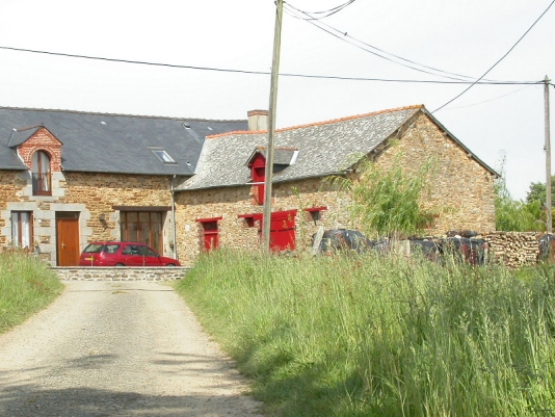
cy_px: 242
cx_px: 222
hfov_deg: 20.2
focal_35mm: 97
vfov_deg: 15.2
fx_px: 1556
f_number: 6.2
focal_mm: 15.8
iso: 100
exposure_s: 1/311
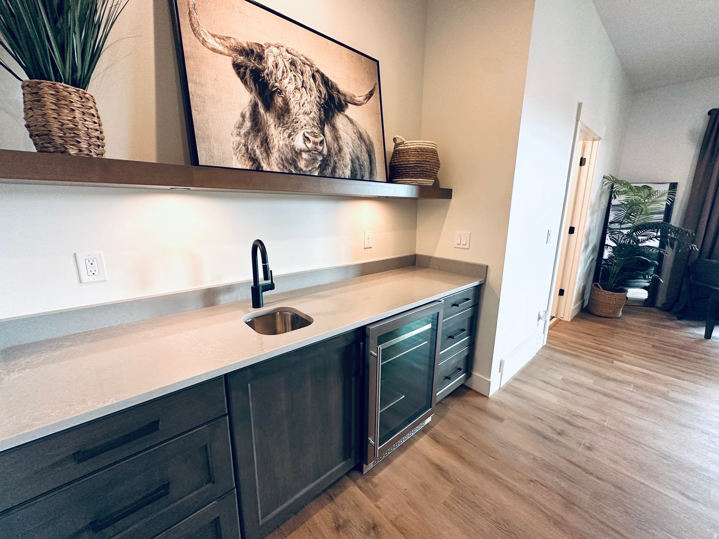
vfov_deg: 85.7
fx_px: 291
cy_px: 270
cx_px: 360
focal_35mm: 14
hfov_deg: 102.1
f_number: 2.2
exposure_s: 1/120
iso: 250
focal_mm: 2.22
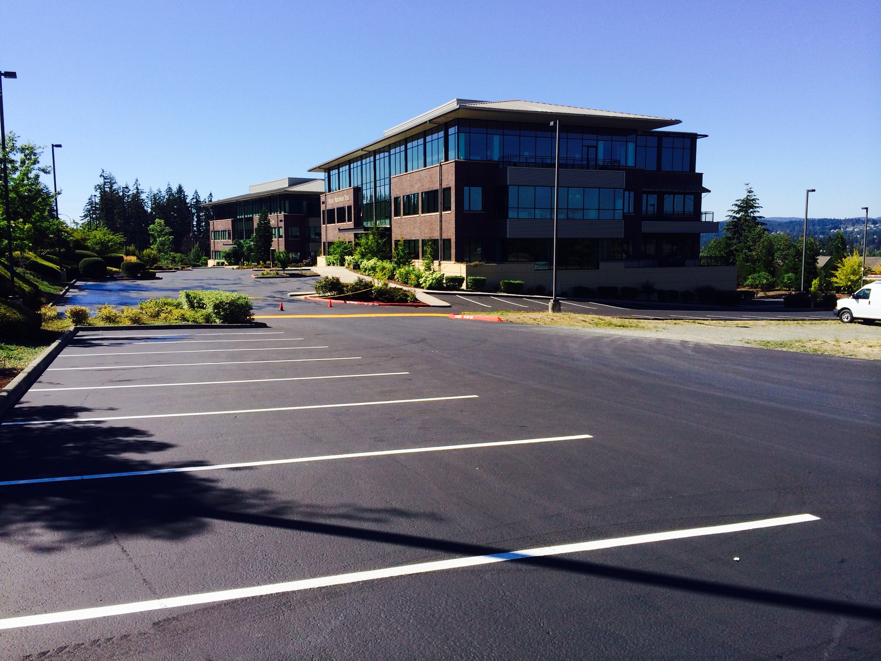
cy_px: 330
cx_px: 440
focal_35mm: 30
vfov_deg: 46.8
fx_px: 764
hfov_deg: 60.0
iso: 32
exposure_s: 1/2053
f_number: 2.2
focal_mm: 4.12
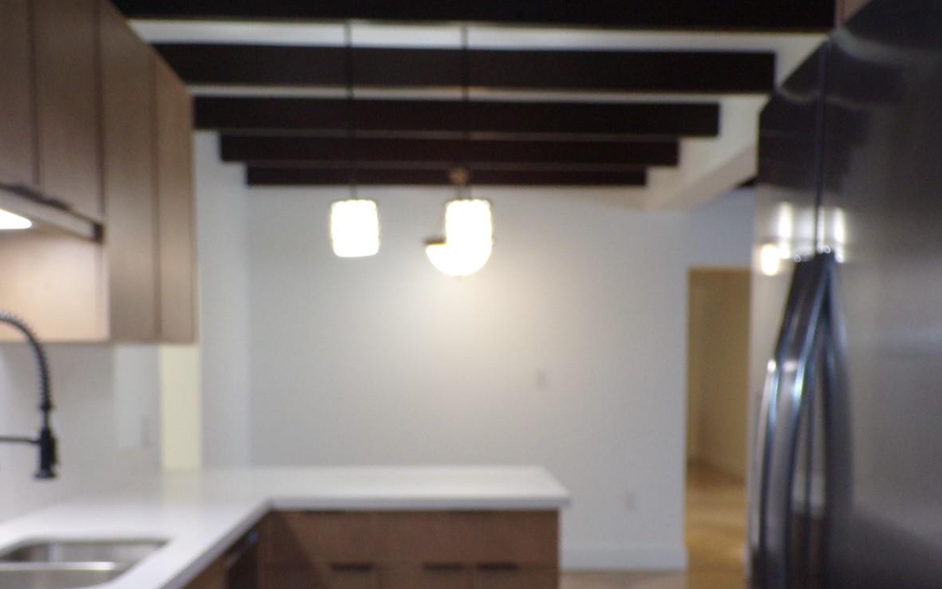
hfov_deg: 49.3
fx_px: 1027
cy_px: 400
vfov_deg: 31.7
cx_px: 446
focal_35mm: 40
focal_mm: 5
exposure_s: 1/34
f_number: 3.1
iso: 199
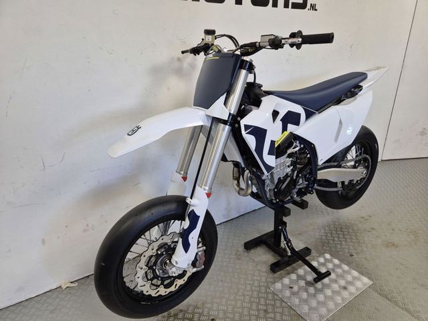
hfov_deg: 73.9
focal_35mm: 23
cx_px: 214
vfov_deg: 58.9
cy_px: 160
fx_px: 284
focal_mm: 5.4
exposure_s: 1/100
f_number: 1.8
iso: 200
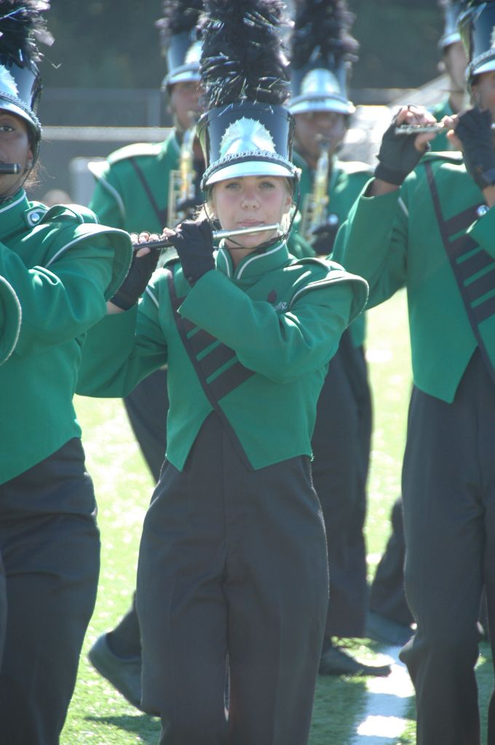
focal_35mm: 300
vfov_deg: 6.9
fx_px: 6204
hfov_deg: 4.6
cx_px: 248
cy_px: 372
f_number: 5.6
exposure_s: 1/160
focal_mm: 200
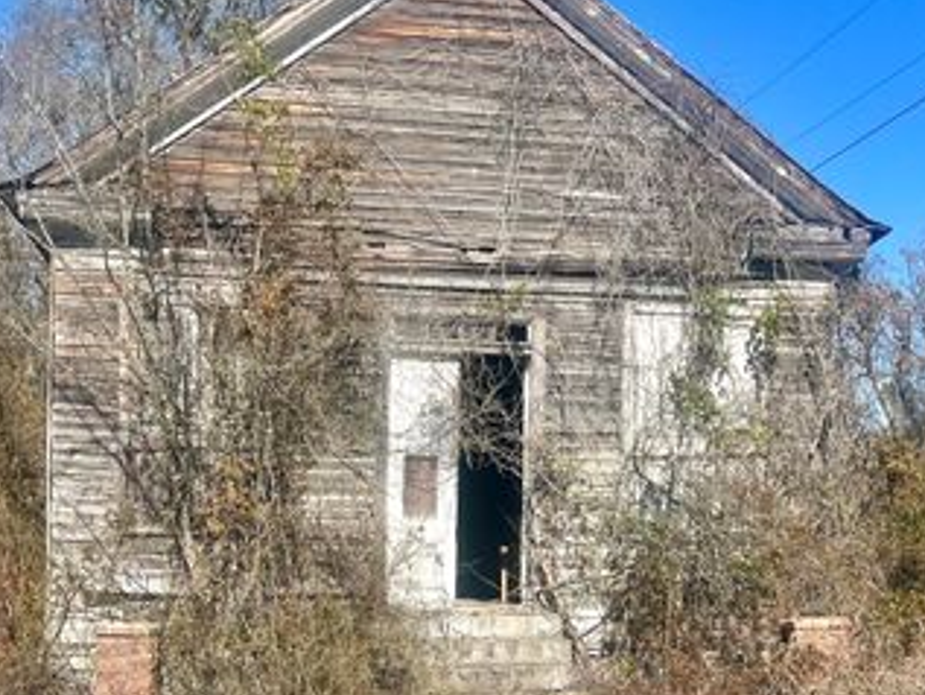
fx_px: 1096
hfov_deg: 45.6
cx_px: 385
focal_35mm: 41
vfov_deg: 35.2
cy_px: 343
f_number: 1.6
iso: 50
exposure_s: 1/5556
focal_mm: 5.1
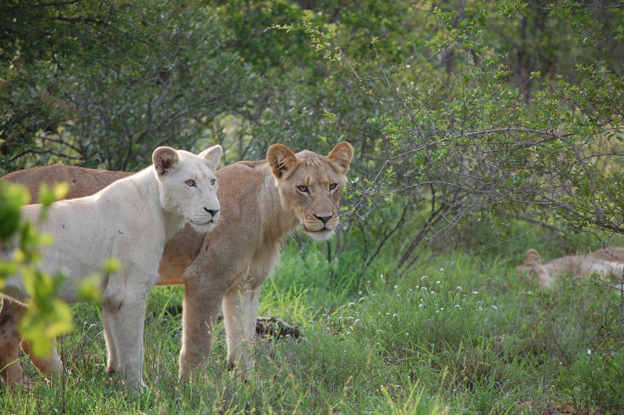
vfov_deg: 4.6
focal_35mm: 300
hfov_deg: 6.9
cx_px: 312
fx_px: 5195
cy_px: 208
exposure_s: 1/500
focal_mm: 200
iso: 640
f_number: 5.6
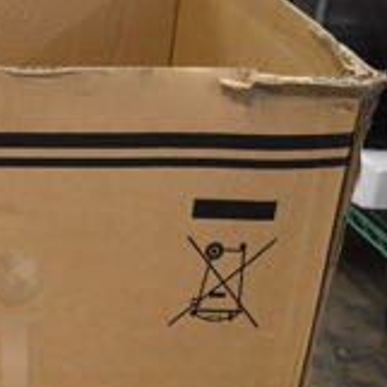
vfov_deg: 19.4
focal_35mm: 87
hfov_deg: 18.5
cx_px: -127
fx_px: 1100
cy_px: 375
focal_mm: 18
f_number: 3.5
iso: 2000
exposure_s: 1/125
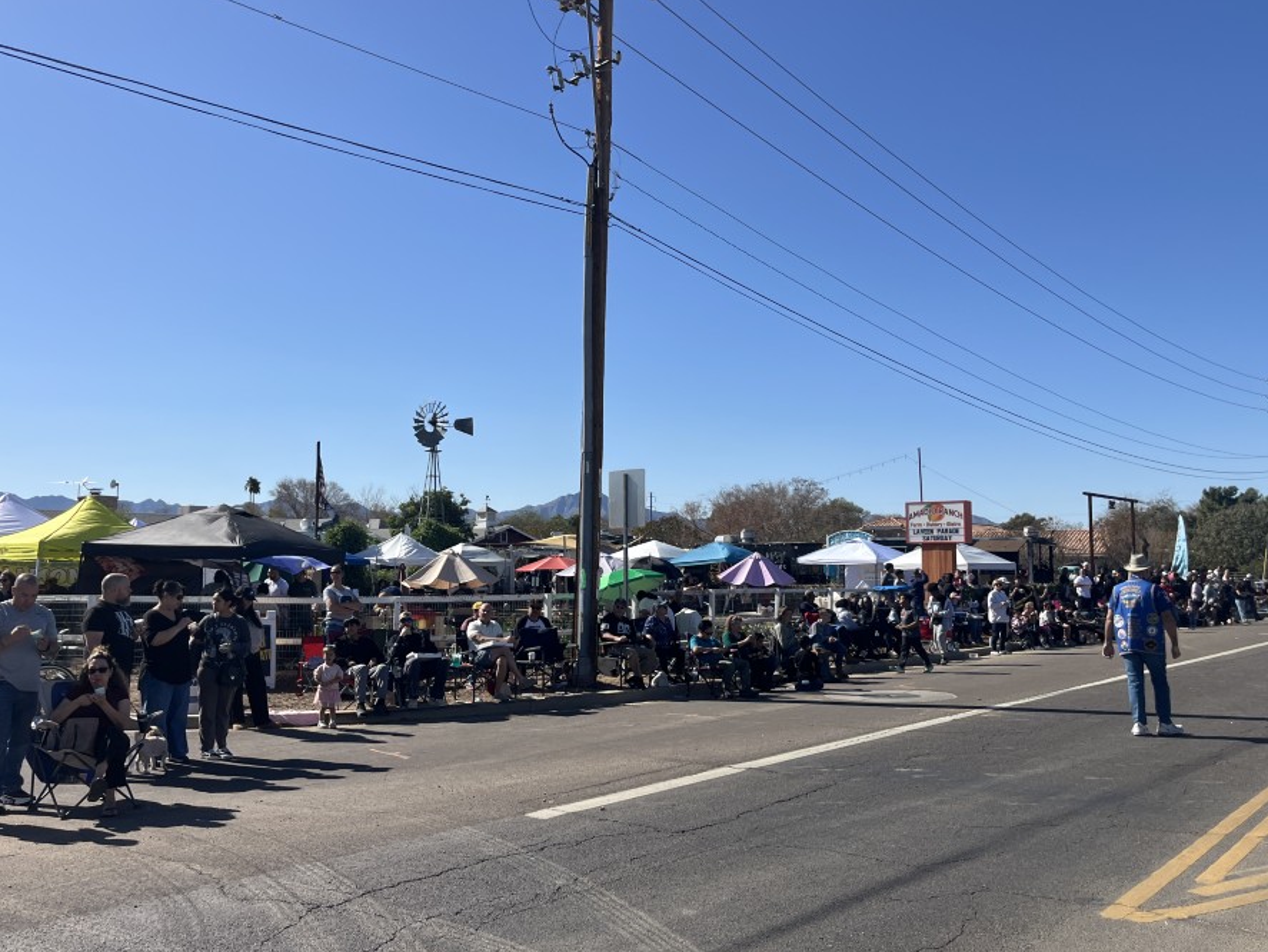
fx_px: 1099
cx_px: 629
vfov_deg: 46.8
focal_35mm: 30
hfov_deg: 59.9
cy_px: 475
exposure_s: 1/4651
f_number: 1.6
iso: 50
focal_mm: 5.1
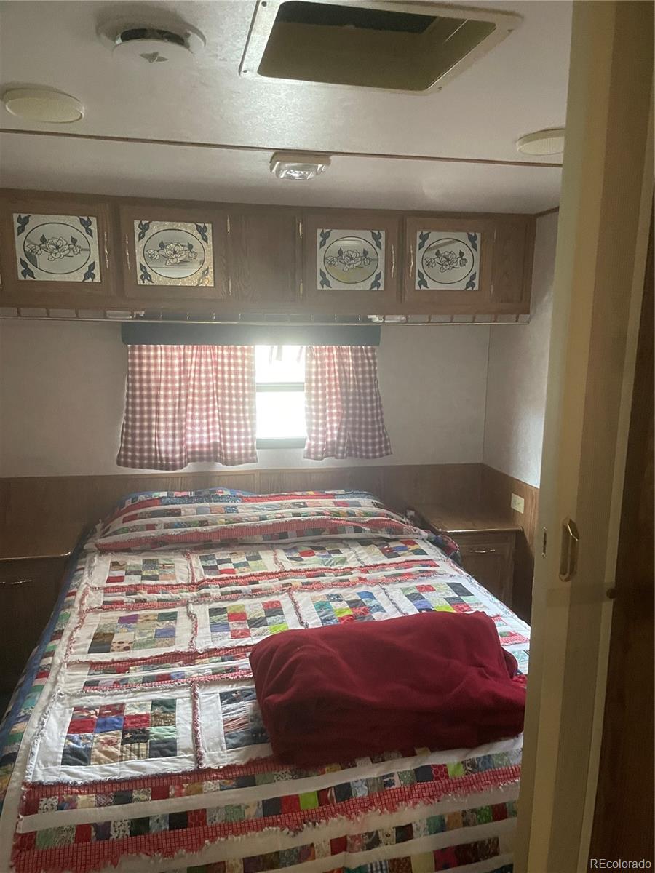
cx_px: 328
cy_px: 436
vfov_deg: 67.3
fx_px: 656
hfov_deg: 53.1
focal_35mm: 26
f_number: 1.6
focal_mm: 4.2
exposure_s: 1/40
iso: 640
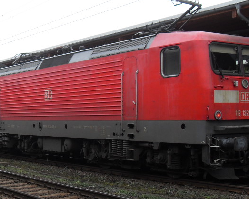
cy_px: 91
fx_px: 479
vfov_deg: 23.5
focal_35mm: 65
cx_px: 60
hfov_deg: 28.7
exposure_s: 1/90
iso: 80
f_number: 2.8
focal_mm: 6.3
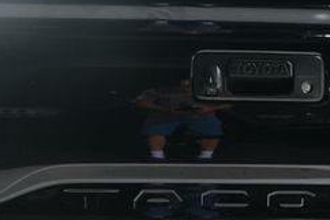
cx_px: 235
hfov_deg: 22.5
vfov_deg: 14.9
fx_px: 824
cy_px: 217
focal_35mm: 90
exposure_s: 1/160
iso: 100
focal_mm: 23
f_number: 7.1
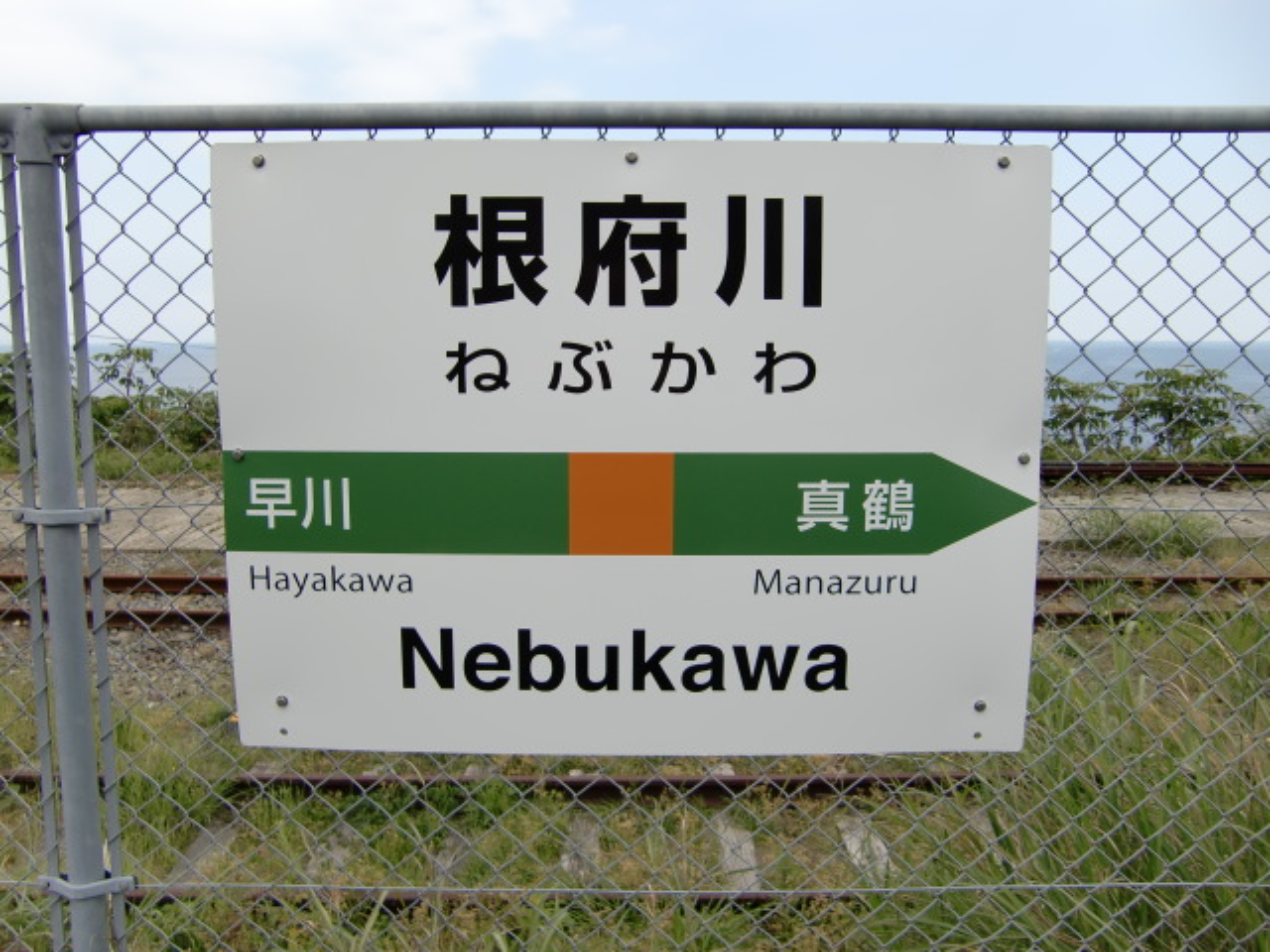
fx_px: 1027
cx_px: 635
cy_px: 476
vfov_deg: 49.7
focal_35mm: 28
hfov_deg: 63.4
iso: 64
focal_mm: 4.9
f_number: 2.6
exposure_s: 1/800
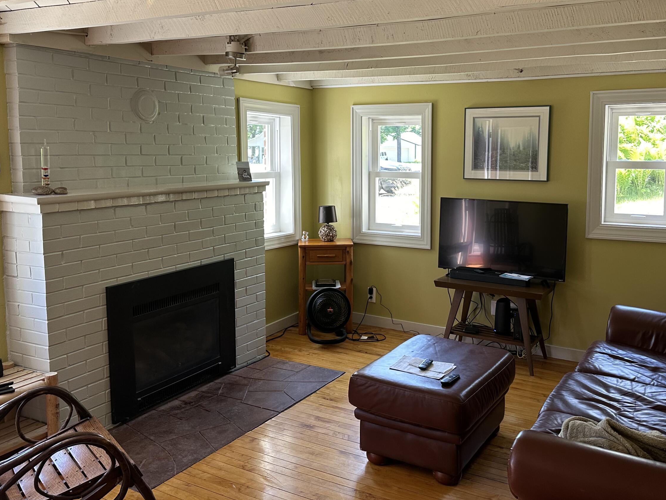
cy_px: 205
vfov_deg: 44.0
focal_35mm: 32
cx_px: 375
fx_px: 616
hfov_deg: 56.6
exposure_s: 1/120
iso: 160
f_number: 1.78
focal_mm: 6.86
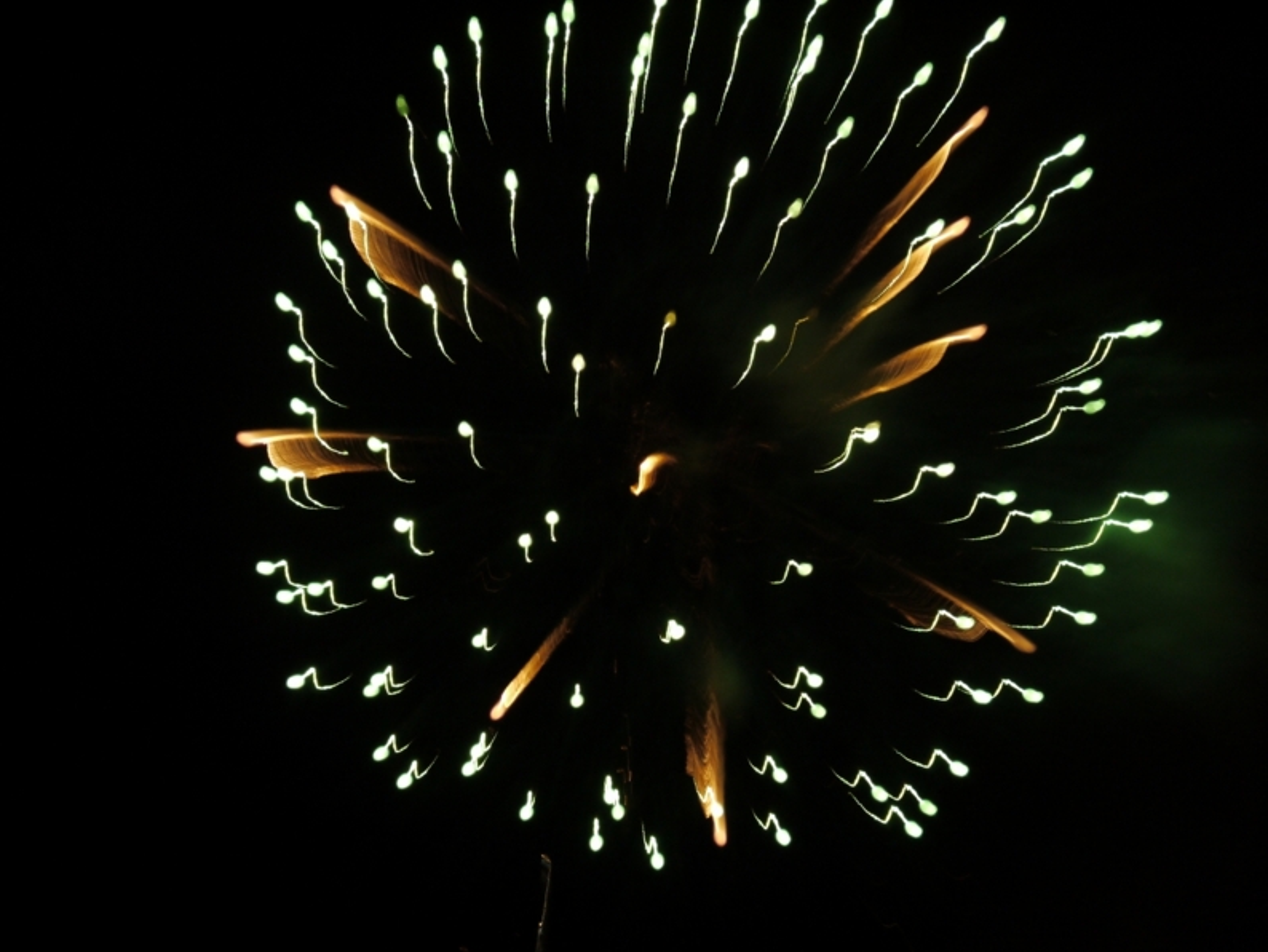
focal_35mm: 135
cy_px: 476
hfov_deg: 14.6
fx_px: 4947
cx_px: 637
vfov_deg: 11.0
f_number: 8
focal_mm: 67
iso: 400
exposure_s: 1/1.3
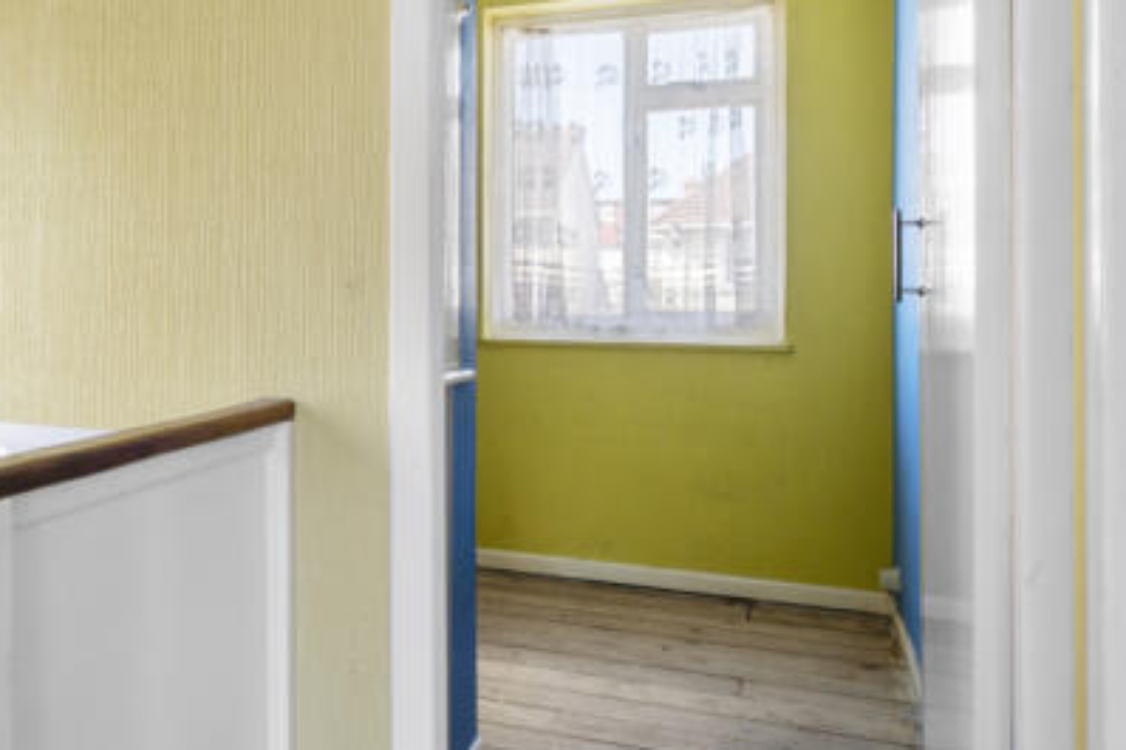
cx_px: 141
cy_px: 279
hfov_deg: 48.3
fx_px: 1125
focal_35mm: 36
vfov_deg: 36.6
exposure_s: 1/1.25
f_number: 16
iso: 200
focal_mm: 14
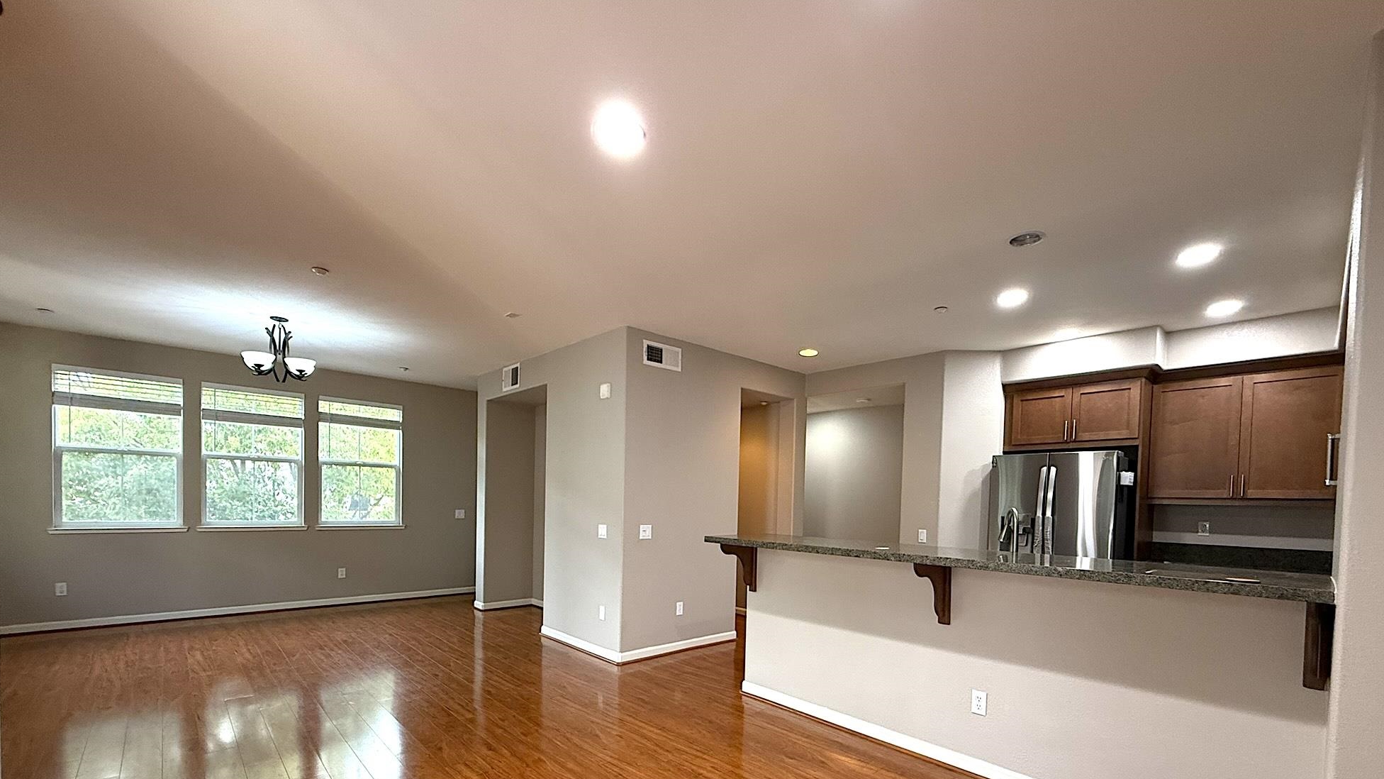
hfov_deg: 99.3
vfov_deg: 65.4
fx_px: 587
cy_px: 517
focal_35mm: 16
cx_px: 715
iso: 400
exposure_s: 1/120
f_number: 2.2
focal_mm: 2.22
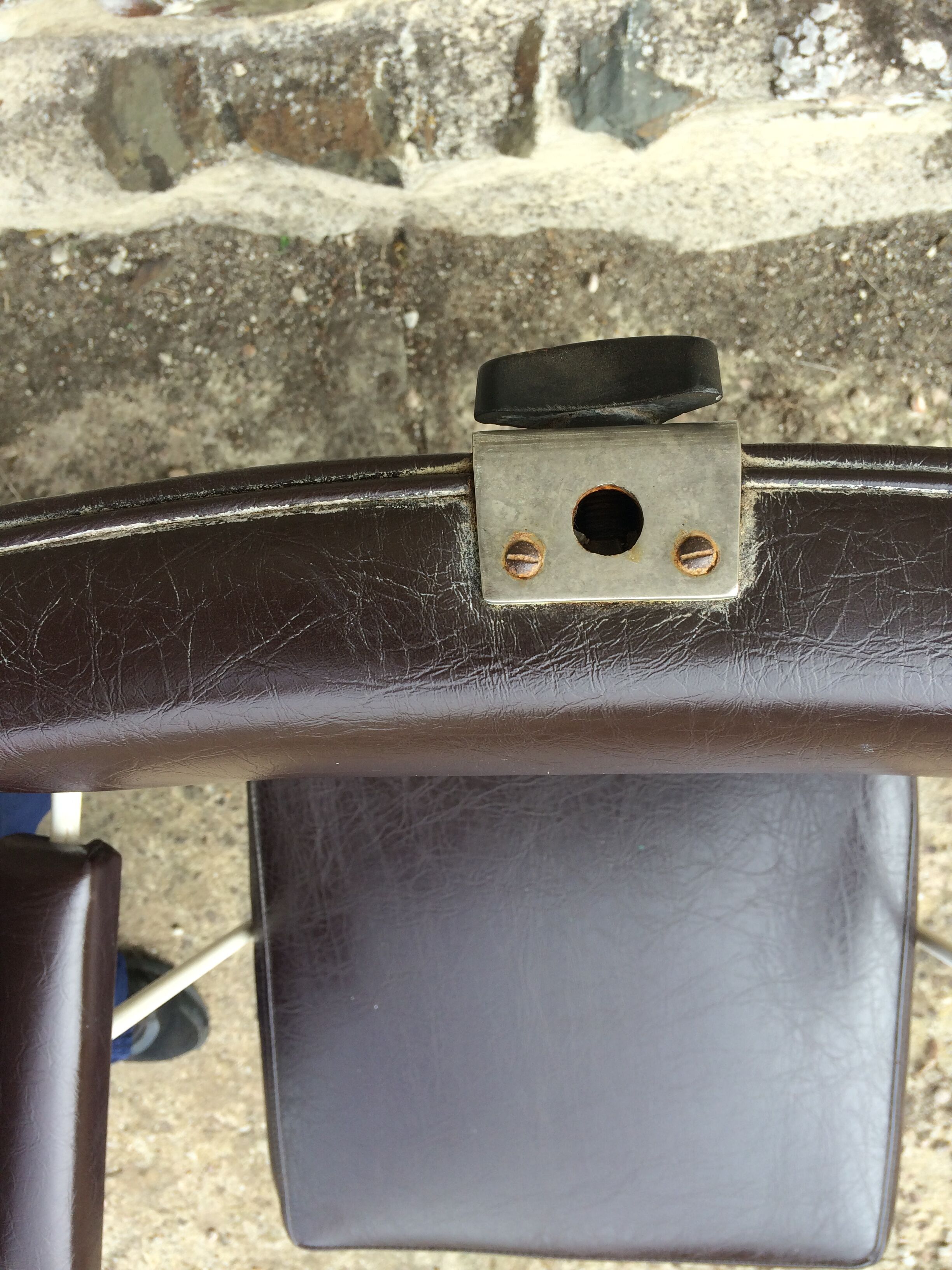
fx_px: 1063
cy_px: 635
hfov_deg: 48.2
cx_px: 476
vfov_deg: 61.7
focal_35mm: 29
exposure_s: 1/423
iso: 32
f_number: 2.2
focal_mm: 4.15
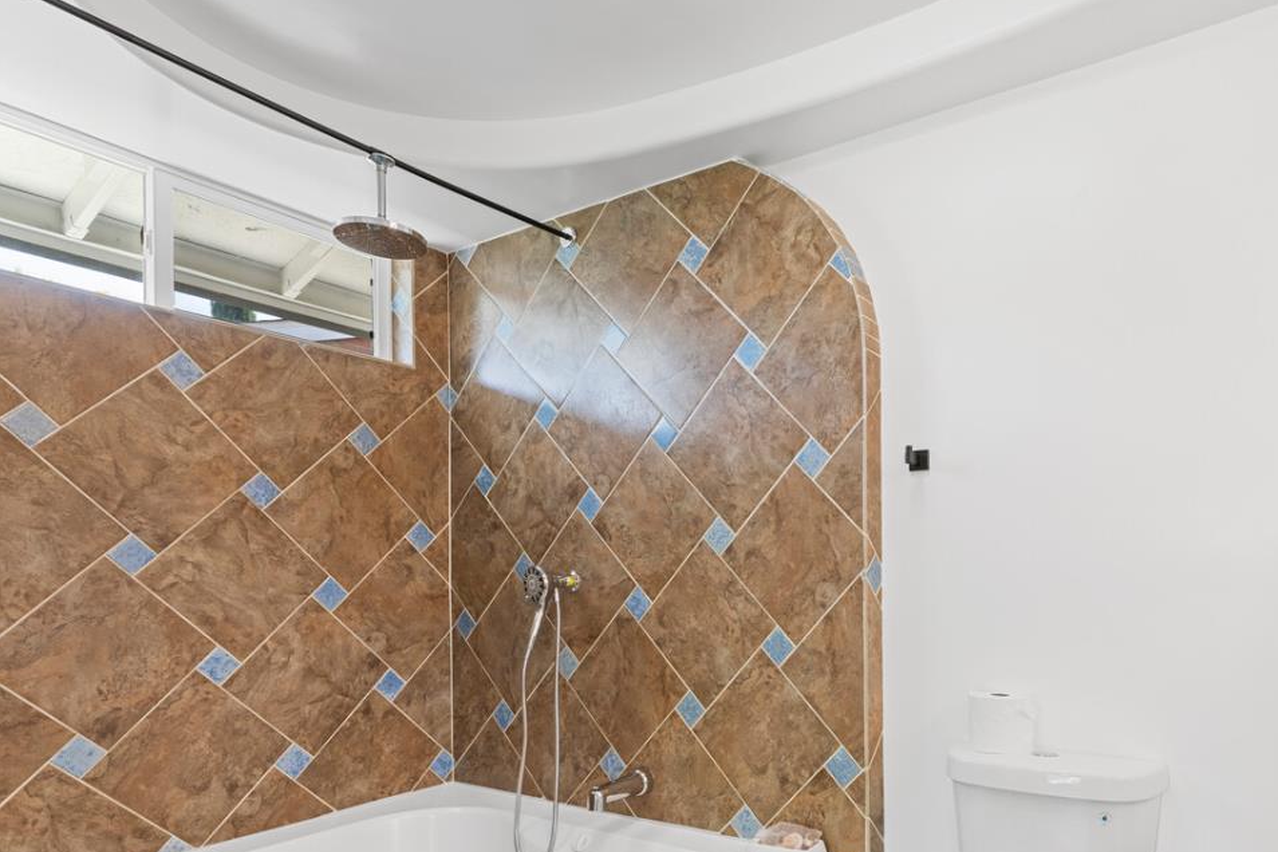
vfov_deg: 55.7
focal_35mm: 22
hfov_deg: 77.0
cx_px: 810
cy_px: 587
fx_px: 781
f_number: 7.1
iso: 320
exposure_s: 1/1.67
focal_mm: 14
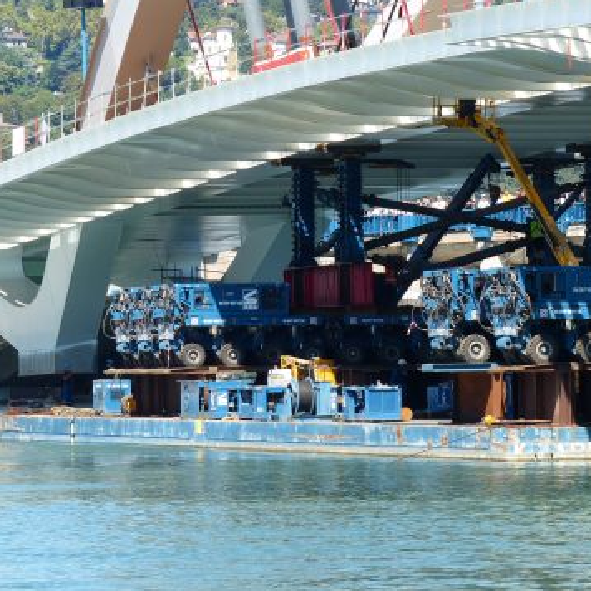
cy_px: 295
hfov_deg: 6.0
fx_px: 5660
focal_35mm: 293
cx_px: 254
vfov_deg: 6.0
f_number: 4
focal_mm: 42.5
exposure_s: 1/500
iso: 100
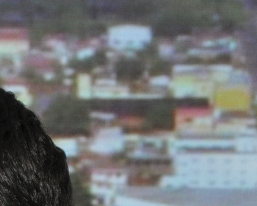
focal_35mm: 688
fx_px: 5234
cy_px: 355
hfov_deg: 2.8
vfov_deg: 2.2
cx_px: -158
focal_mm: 105
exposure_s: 1/60
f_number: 5.6
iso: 800
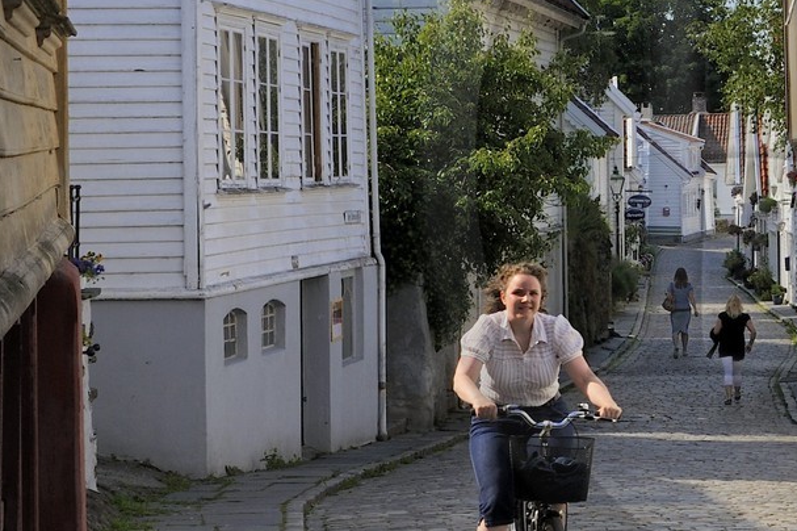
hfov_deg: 16.9
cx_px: 959
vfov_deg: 11.8
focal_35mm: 116
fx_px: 2567
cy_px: 162
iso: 200
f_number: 16
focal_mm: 44
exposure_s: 1/160
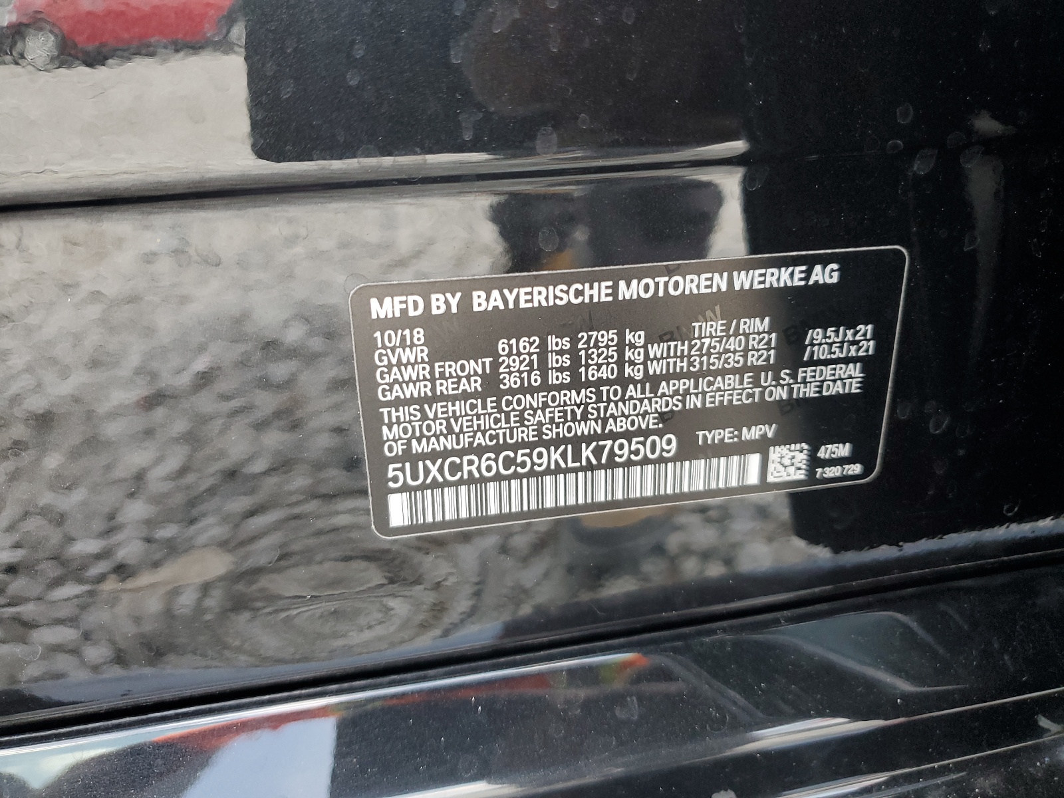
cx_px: 532
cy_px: 399
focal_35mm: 26
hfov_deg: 67.3
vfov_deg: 53.1
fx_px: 799
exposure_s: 1/120
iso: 73
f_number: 1.5
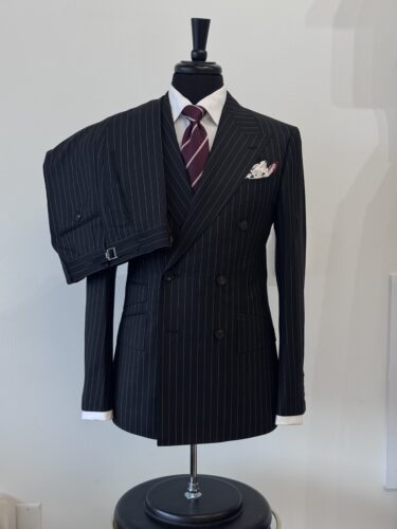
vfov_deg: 39.7
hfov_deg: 30.3
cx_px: 198
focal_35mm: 48
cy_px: 264
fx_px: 734
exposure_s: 1/120
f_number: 1.78
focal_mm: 6.76
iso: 50
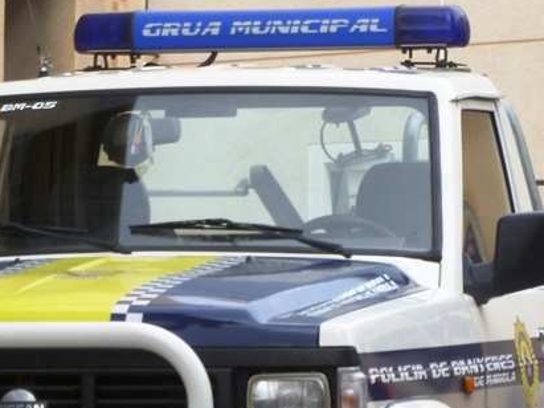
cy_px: 354
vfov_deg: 3.7
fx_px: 6300
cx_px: 163
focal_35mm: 401
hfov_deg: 4.9
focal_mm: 28.7
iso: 80
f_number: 5.3
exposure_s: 1/100
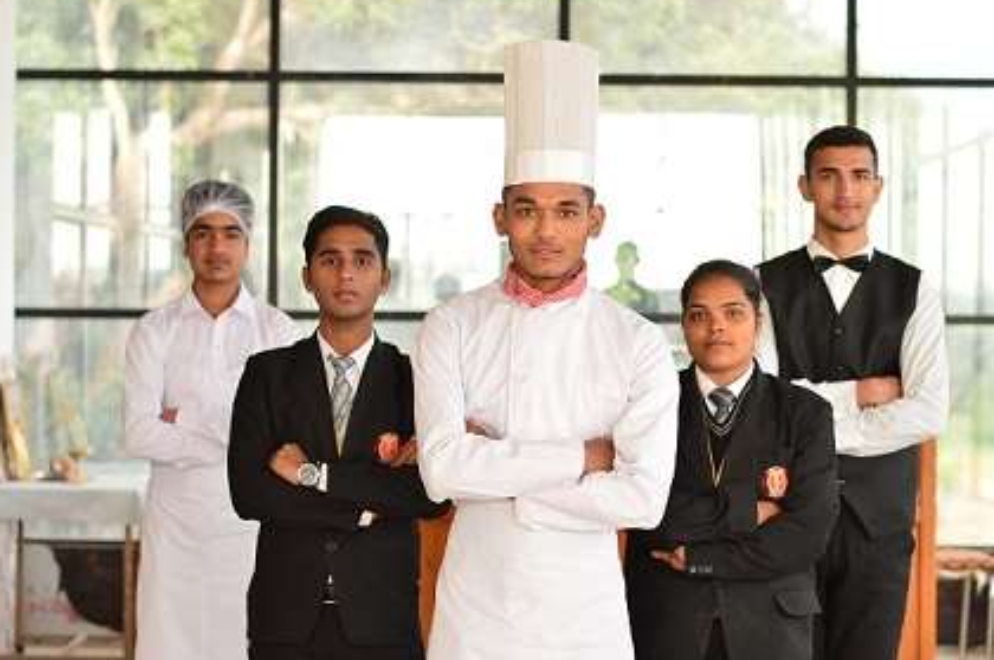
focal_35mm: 85
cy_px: 341
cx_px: 537
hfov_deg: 23.9
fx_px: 2344
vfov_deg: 16.0
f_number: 2.5
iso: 200
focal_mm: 50
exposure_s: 1/160
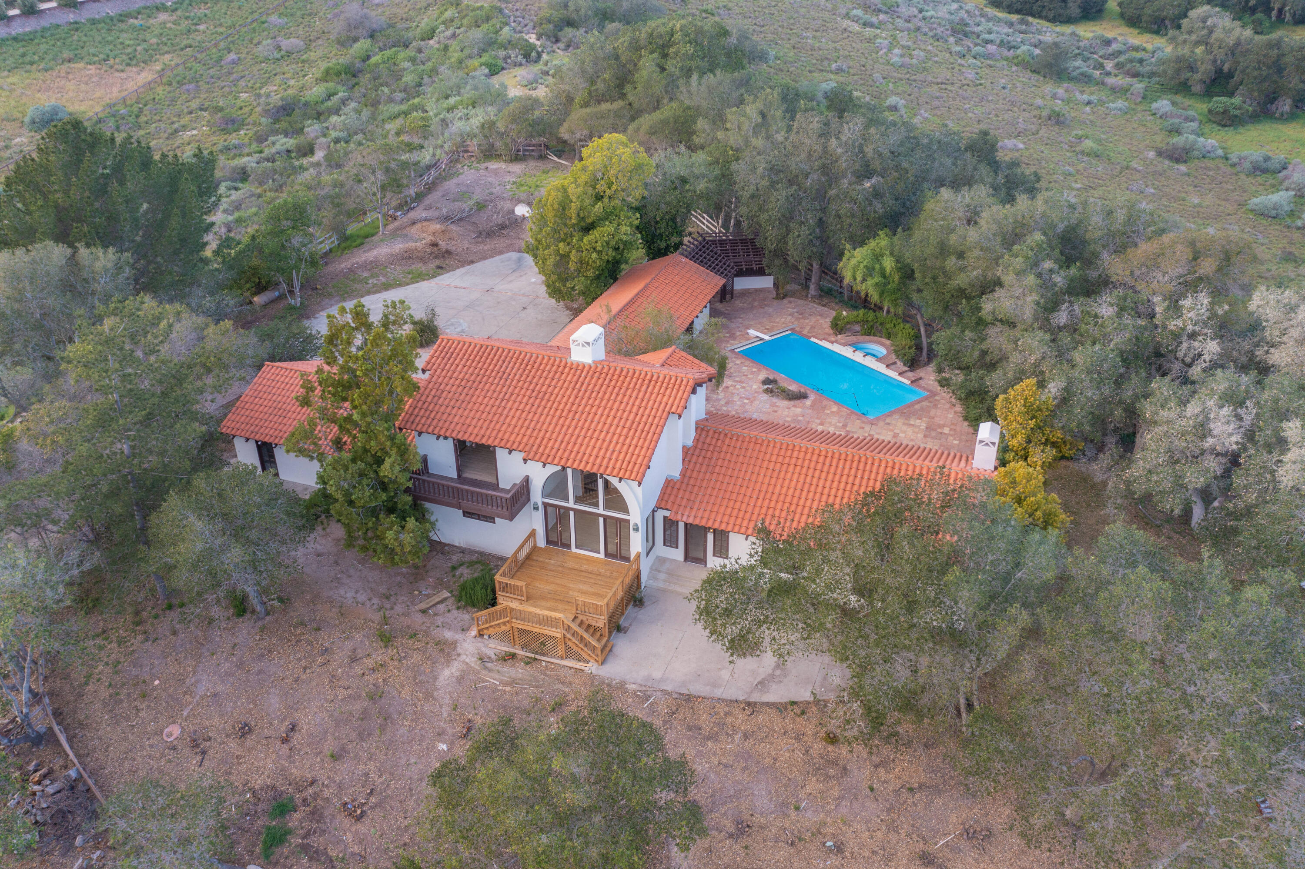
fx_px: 1015
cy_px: 434
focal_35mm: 28
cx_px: 652
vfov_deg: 46.4
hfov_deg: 65.5
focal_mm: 10.26
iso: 100
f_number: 4
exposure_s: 1/120
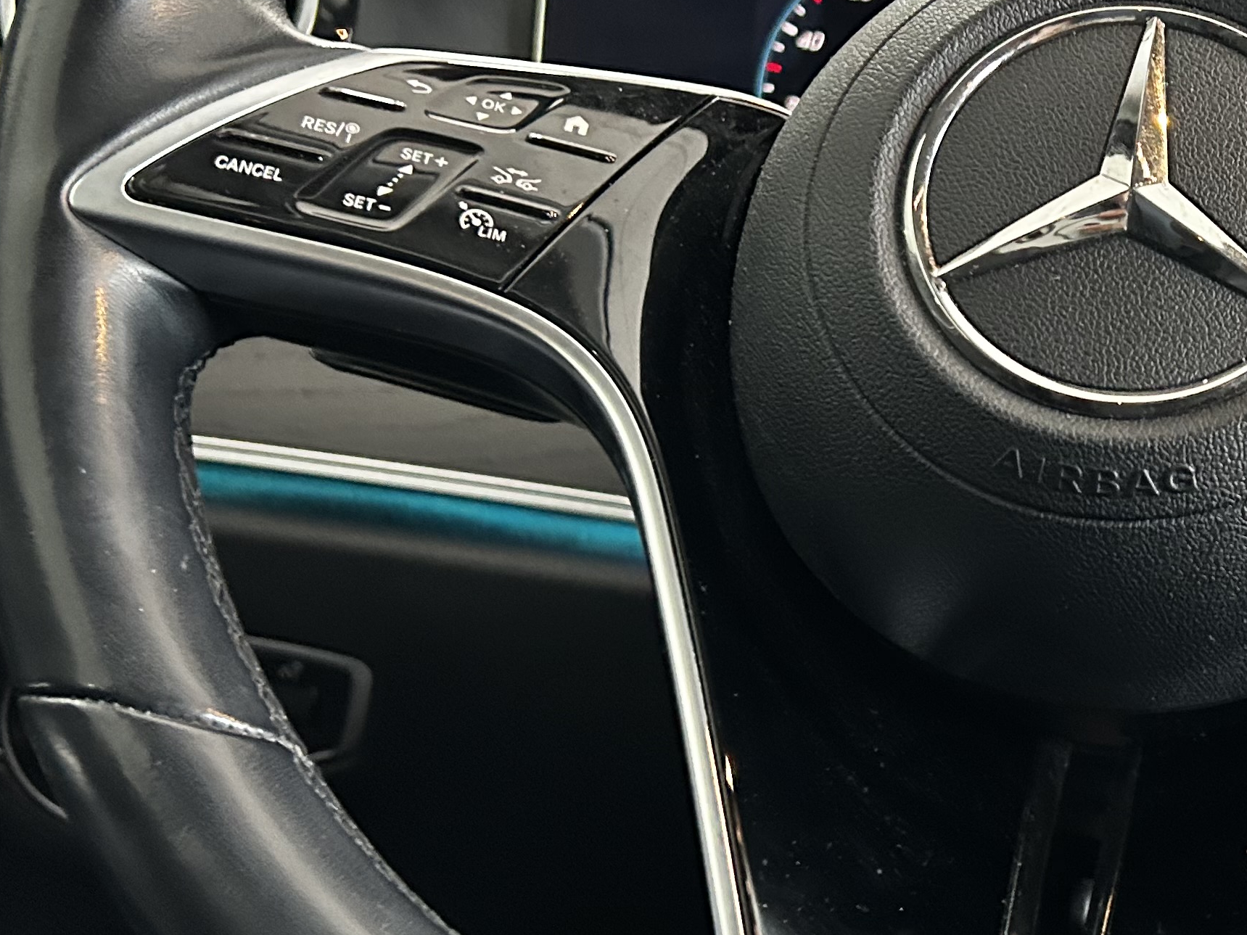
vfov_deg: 24.0
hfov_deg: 30.1
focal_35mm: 61
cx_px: 1157
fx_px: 2197
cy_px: 367
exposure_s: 1/33
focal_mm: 5.7
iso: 400
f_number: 1.5
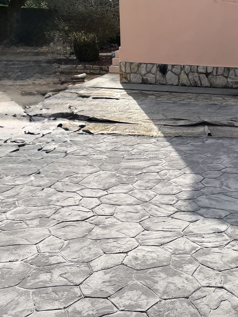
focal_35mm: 48
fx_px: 440
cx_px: 211
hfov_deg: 29.1
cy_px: 202
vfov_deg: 39.3
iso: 50
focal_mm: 5.1
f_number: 1.6
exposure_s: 1/1721
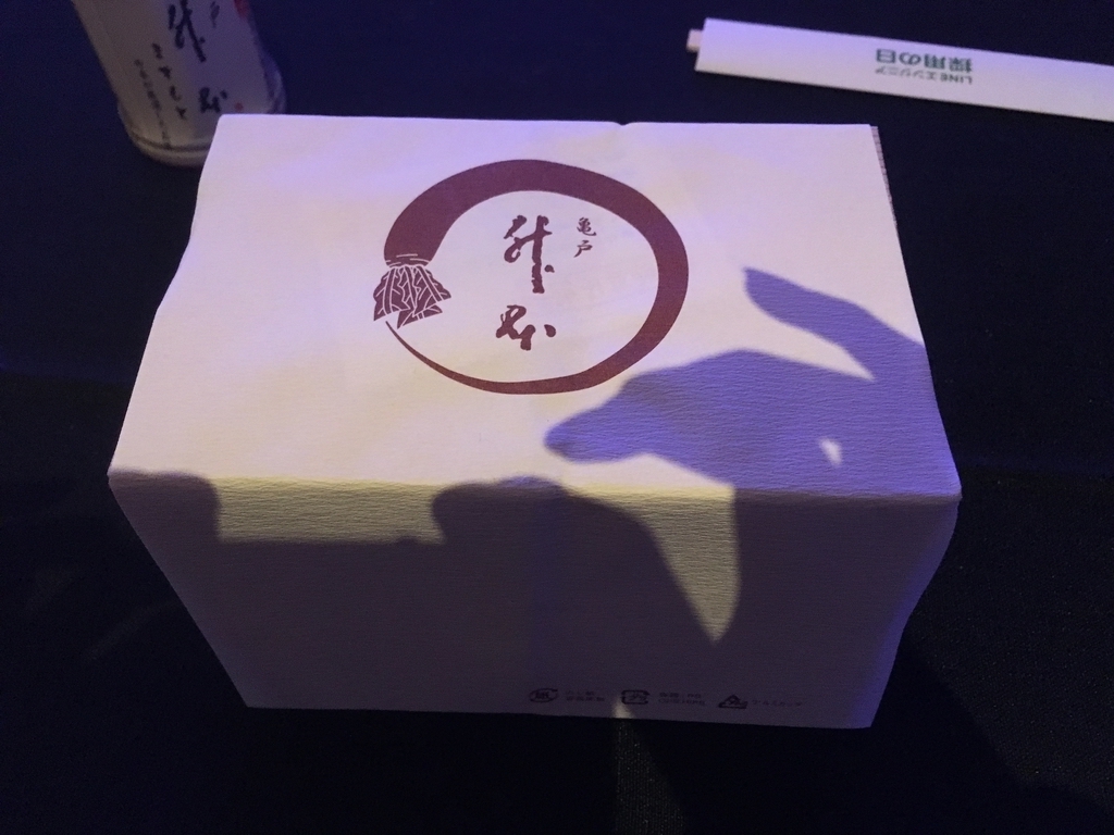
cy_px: 418
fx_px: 933
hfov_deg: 61.7
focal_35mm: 29
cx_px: 557
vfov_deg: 48.2
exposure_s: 1/30
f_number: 2.2
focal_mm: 4.15
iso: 200
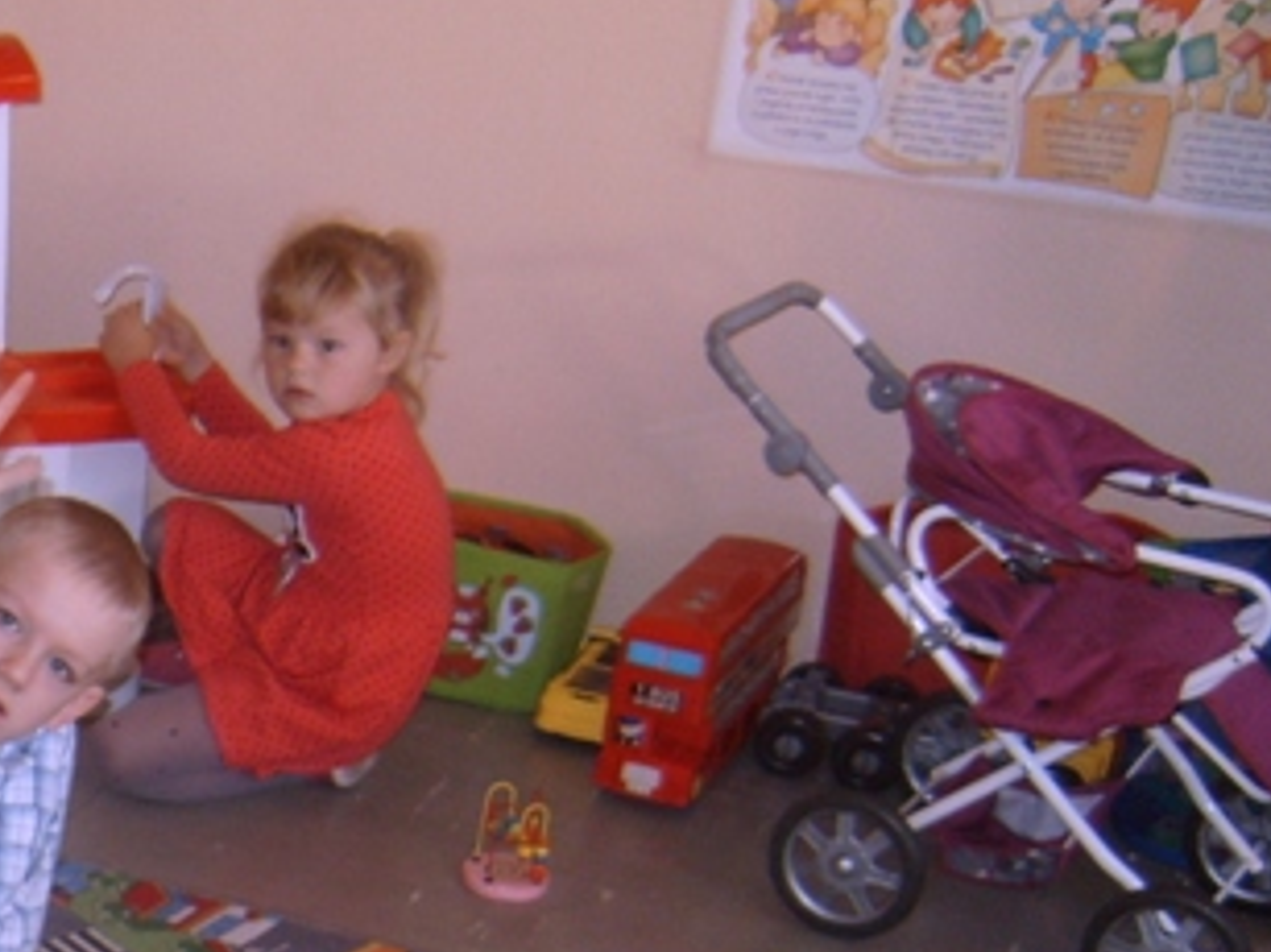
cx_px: -339
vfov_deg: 19.1
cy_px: 1122
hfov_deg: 23.8
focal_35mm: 73
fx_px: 2679
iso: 100
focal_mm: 4.7
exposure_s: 1/30
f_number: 2.8
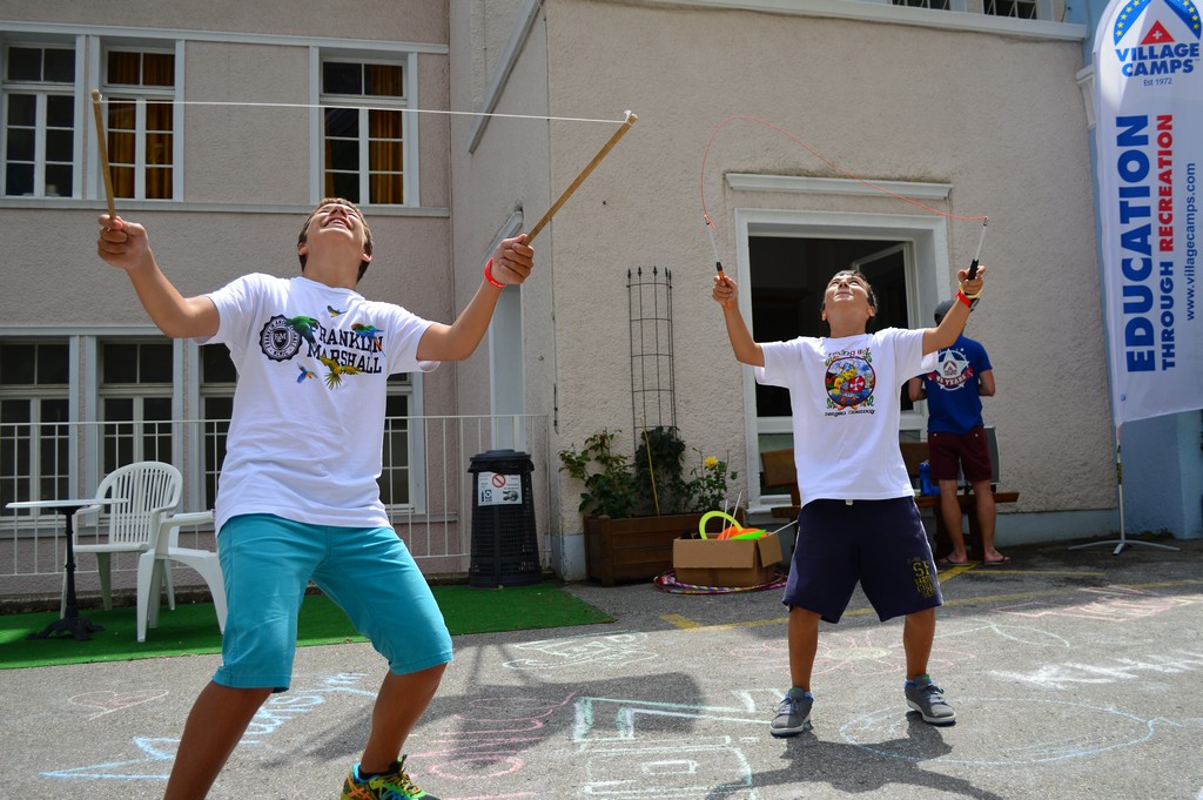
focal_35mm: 33
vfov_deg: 39.9
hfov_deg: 57.3
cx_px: 602
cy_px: 400
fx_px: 1102
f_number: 4
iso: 100
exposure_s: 1/1000
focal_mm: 22
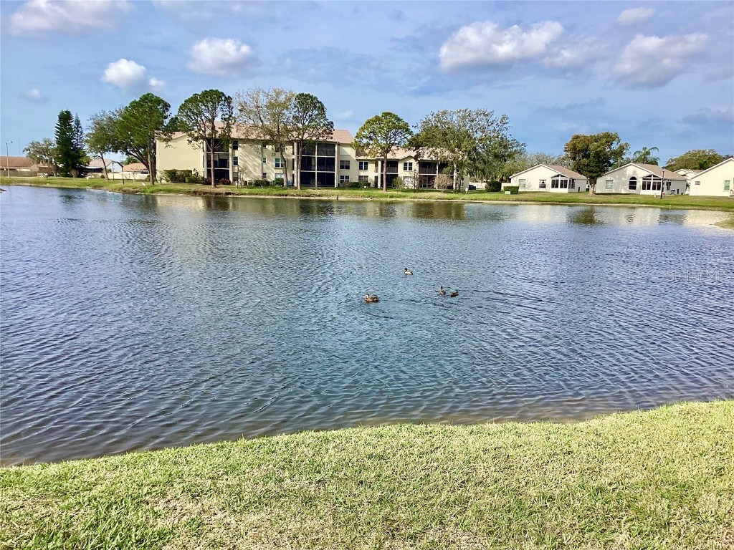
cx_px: 367
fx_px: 657
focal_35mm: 31
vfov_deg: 45.4
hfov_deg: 58.4
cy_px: 275
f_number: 2.4
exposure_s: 1/1381
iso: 25
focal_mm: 3.3
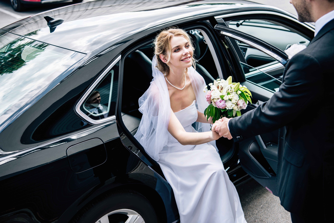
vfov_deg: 28.1
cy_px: 112
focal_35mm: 48
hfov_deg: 41.1
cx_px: 167
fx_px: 445
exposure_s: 1/200
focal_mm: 48
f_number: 3.5
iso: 100
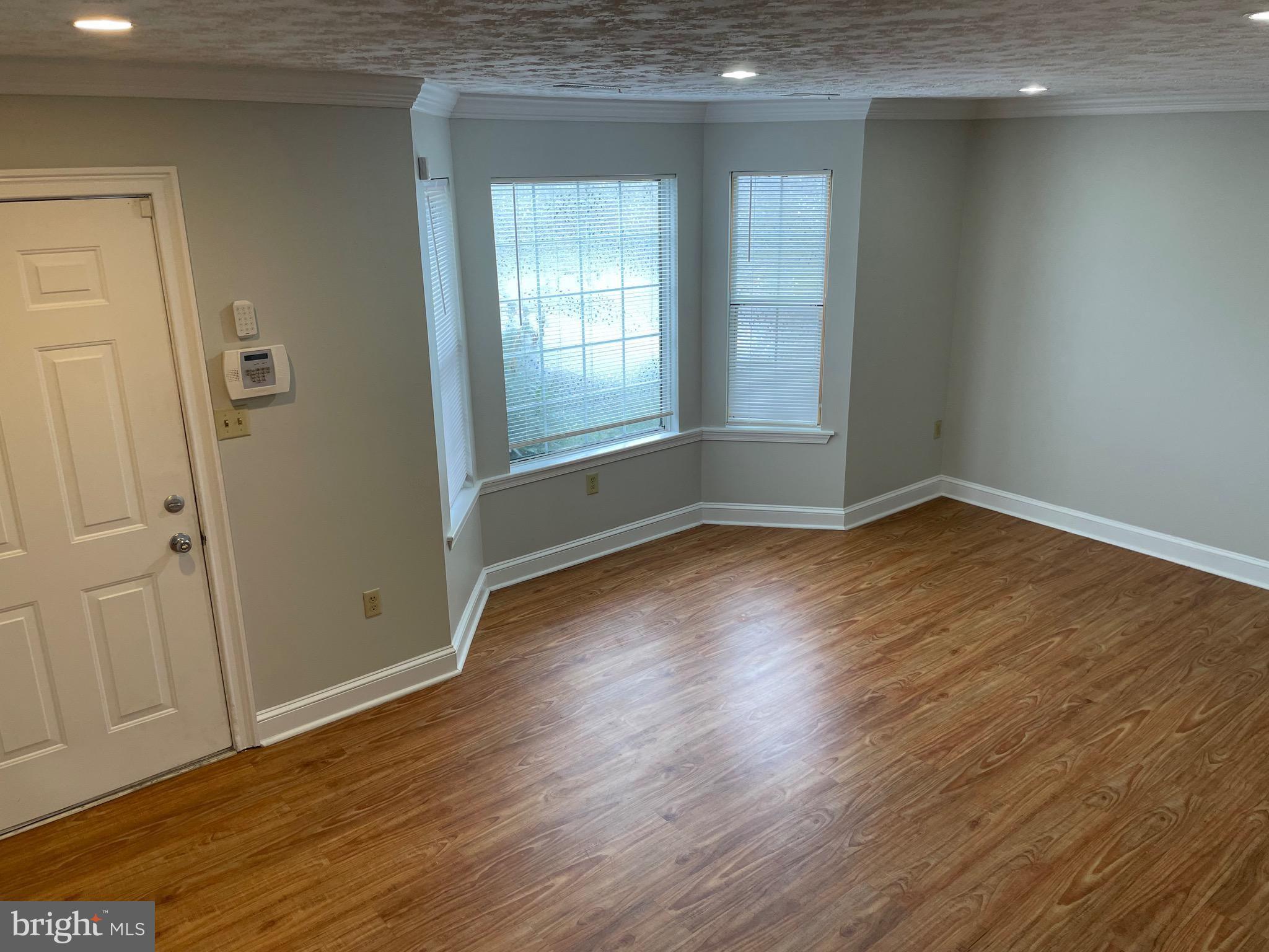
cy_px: 476
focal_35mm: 26
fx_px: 953
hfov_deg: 67.3
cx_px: 634
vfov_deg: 53.1
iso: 80
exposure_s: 1/120
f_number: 1.6
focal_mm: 4.2
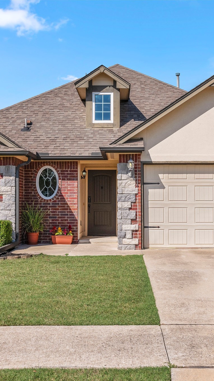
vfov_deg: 42.1
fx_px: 494
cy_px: 191
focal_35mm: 49
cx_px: 119
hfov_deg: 24.4
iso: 640
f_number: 11
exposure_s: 1/640
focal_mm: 31
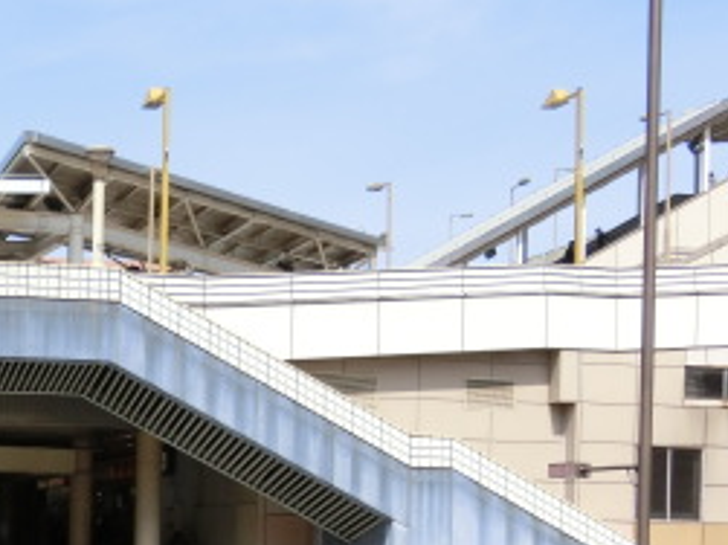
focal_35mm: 74
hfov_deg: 25.0
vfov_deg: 19.3
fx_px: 1556
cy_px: 554
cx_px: -12
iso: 80
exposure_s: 1/640
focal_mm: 5.2
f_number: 3.7
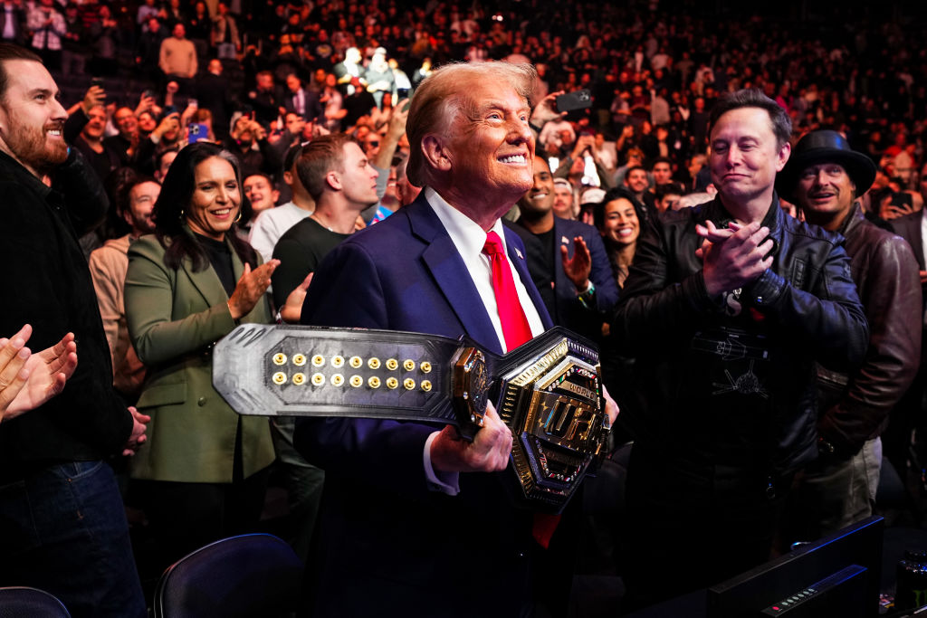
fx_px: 876
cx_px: 464
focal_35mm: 34
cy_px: 309
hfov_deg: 55.8
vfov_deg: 38.9
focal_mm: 23
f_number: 2.8
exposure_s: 1/320
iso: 1600
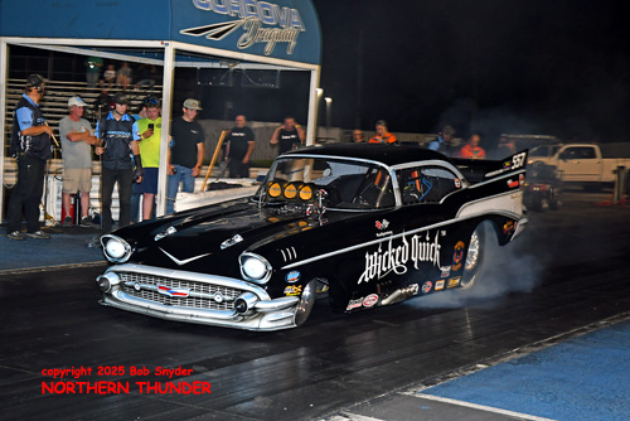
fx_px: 998
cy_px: 210
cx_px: 315
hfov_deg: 35.0
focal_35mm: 57
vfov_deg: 23.8
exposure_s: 1/250
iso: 500
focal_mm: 38
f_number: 3.3
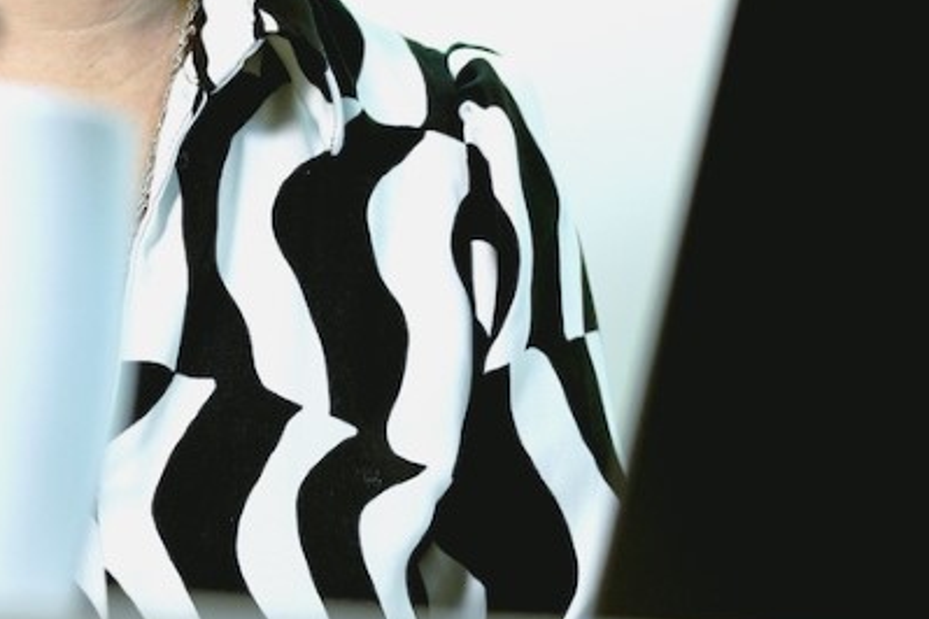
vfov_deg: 6.4
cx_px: -132
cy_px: 2
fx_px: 5497
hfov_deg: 9.5
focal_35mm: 213
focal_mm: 35
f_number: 2.2
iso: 125
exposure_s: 1/50
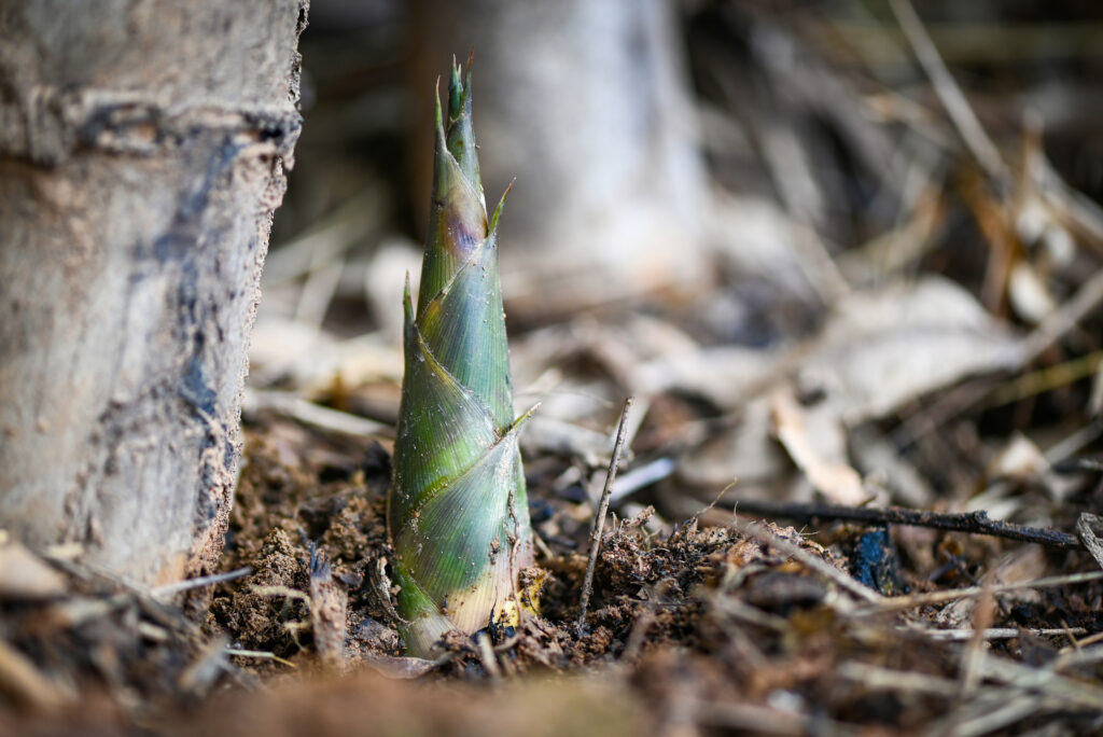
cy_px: 368
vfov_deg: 13.1
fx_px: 3219
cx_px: 552
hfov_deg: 19.4
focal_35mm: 105
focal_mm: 105
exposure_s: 1/400
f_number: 3.5
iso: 250
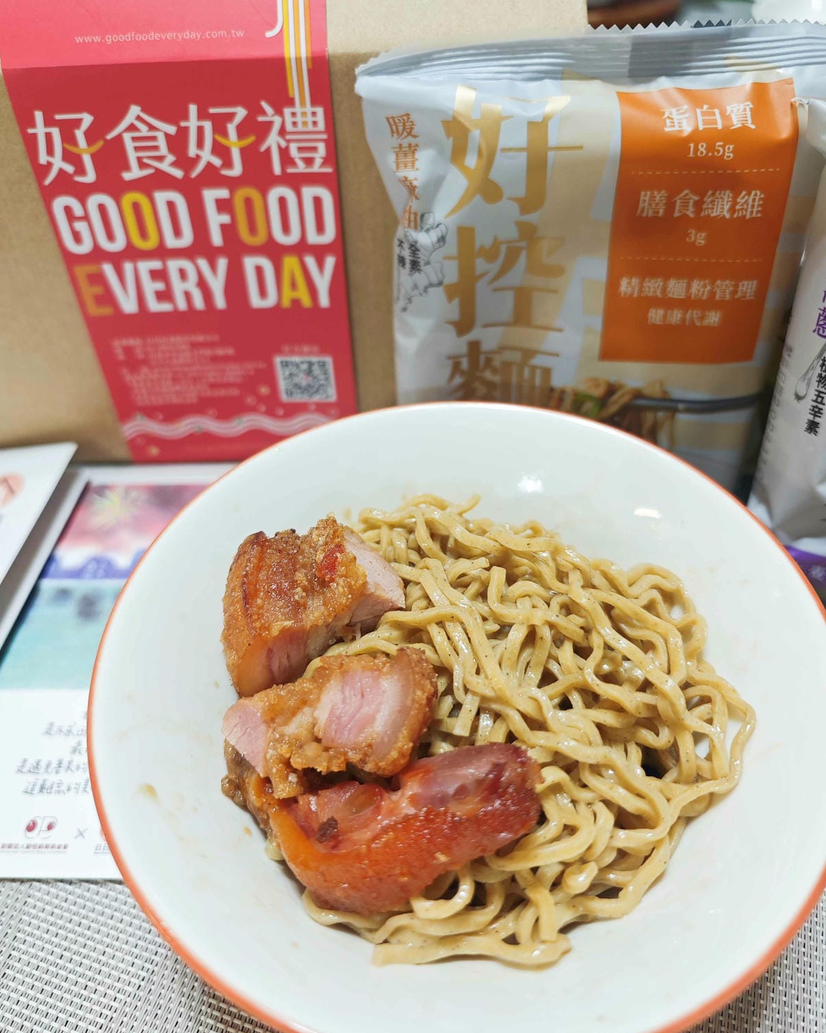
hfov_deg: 58.8
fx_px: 734
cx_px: 413
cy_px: 482
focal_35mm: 24
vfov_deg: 70.2
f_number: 2
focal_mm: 8.72
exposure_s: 1/60
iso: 250
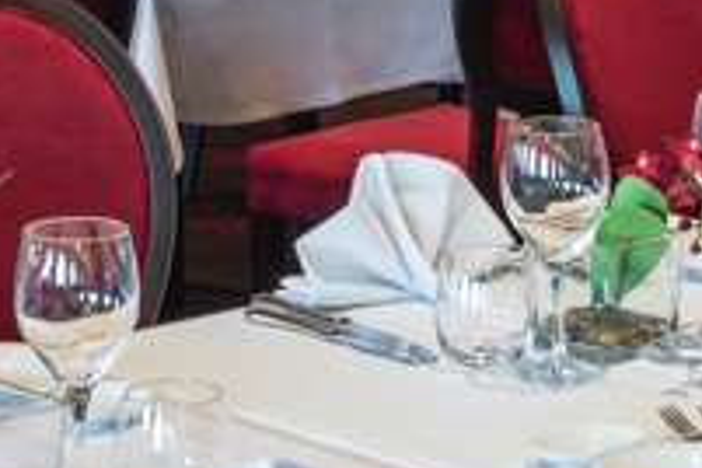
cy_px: -492
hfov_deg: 11.4
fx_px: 3490
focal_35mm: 179
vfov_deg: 7.4
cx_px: 129
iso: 200
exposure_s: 1/4
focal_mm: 30
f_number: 11
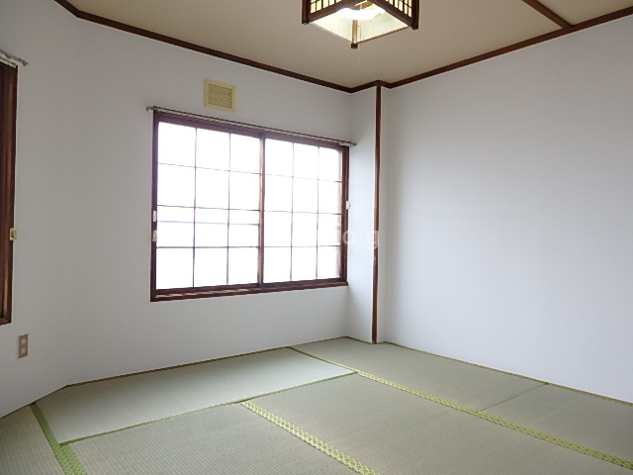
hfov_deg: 69.4
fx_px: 457
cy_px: 238
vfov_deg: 54.9
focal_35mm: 25
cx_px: 316
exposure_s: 1/60
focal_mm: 4.5
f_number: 3
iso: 125
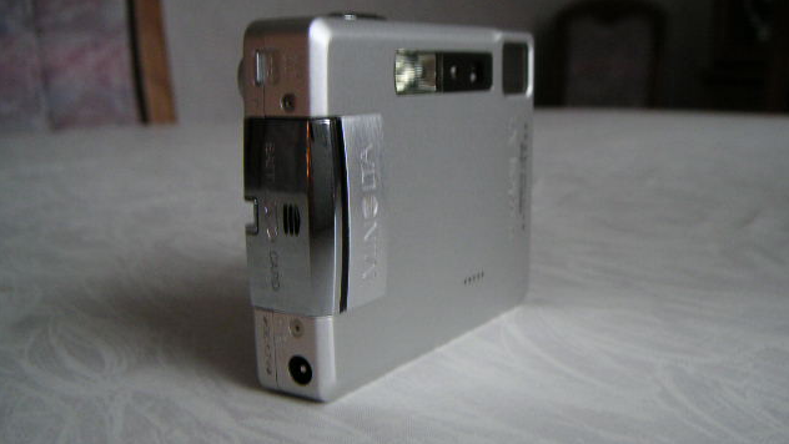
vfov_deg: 27.7
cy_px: 247
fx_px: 900
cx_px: 394
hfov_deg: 47.3
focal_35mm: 43
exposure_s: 1/3
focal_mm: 6.1
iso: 100
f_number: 2.8
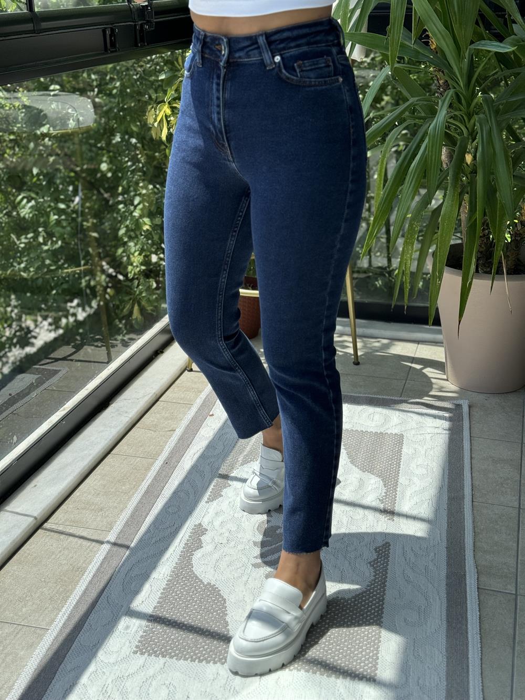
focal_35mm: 48
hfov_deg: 30.3
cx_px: 262
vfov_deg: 39.7
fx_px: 970
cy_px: 350
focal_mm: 6.76
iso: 64
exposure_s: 1/876
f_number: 1.78
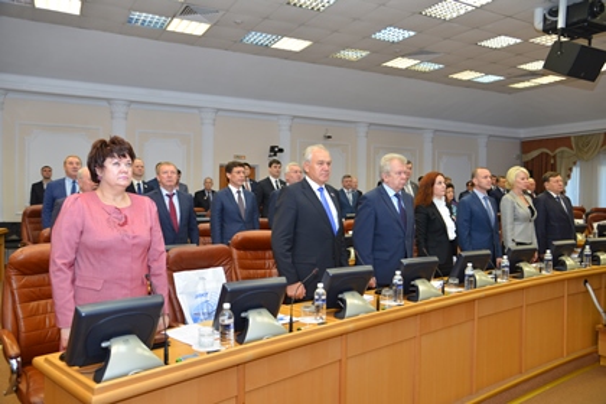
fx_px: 471
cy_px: 202
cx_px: 303
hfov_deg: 65.5
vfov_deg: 46.4
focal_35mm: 28
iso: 400
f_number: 4
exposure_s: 1/60
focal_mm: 28
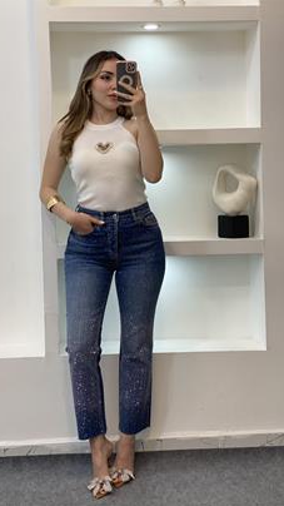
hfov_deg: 20.7
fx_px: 777
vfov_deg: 36.0
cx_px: 120
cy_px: 250
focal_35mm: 58
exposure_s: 1/100
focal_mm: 6
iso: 80
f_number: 2
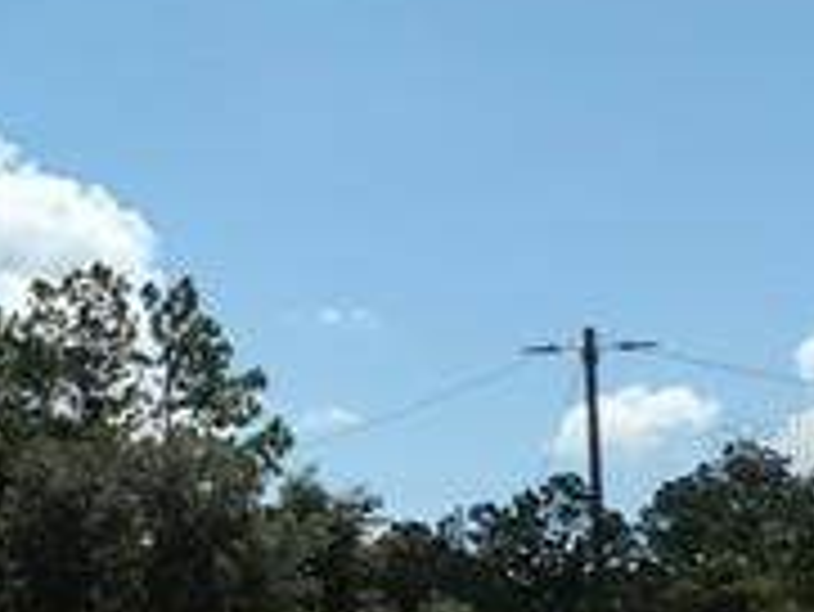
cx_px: -1322
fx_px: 3059
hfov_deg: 11.6
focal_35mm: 130
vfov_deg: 11.4
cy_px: 436
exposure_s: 1/2289
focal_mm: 5.4
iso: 20
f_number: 1.8
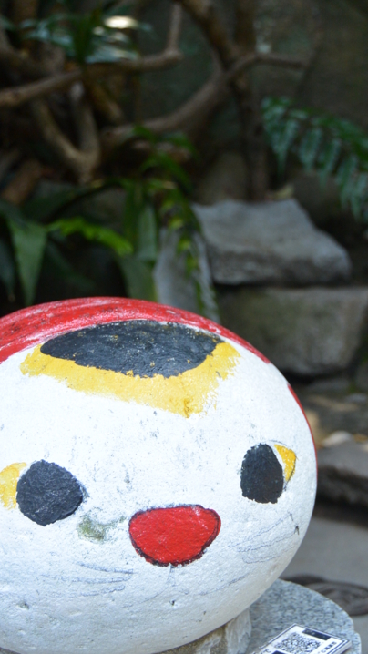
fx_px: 1093
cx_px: 222
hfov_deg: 19.1
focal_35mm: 63
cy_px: 357
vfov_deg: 33.3
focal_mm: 18.1
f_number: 4.8
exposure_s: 1/80
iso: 160
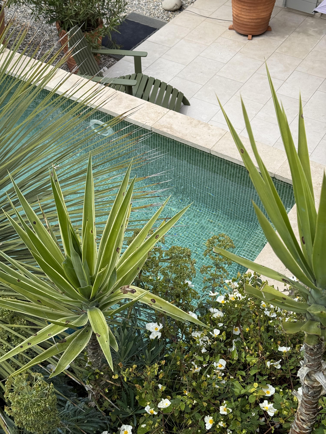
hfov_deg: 30.3
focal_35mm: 48
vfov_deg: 39.7
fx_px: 603
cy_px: 217
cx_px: 163
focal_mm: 6.76
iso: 64
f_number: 1.78
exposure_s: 1/2762
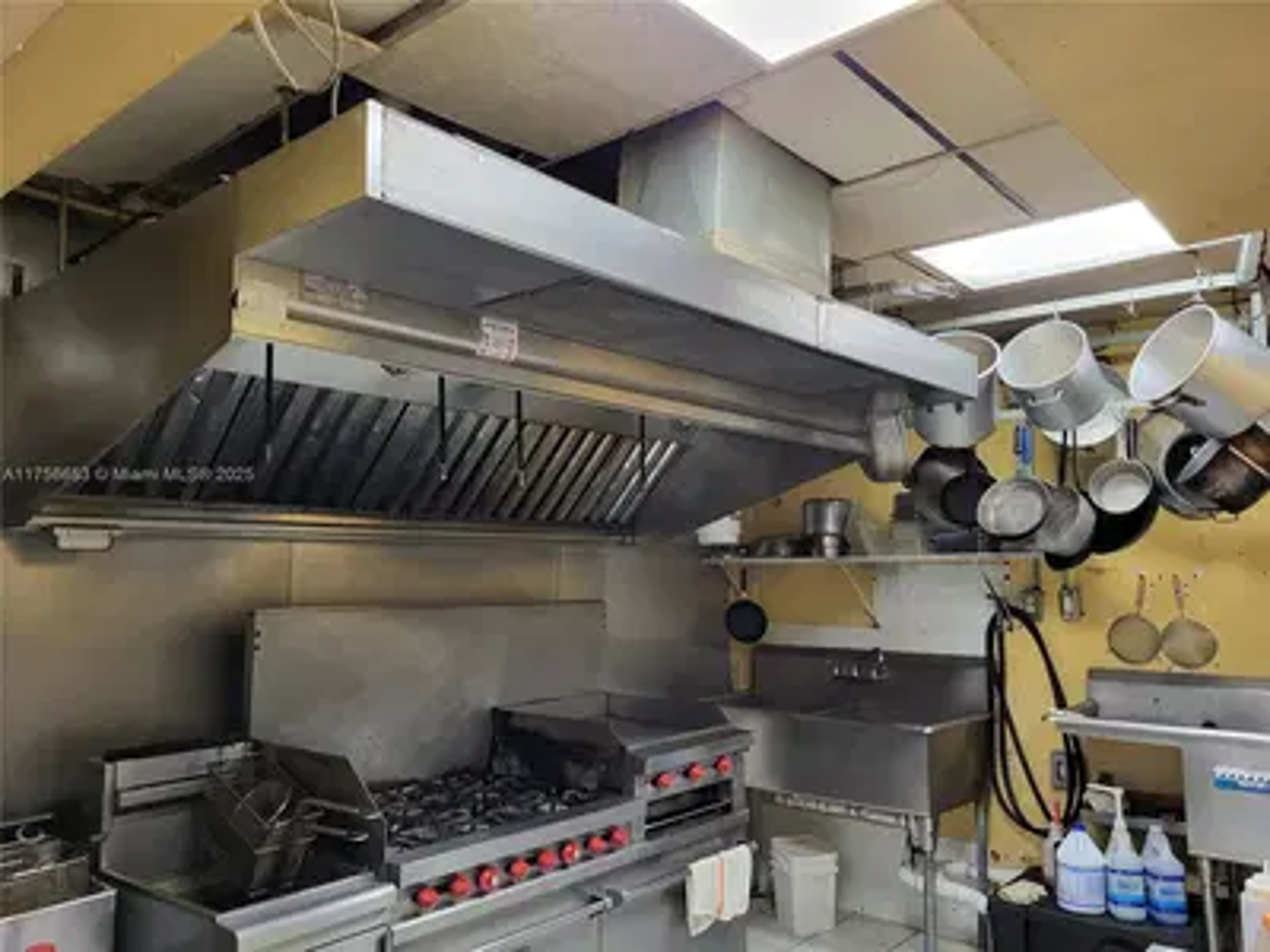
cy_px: 476
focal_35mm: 26
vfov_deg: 53.1
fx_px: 954
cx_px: 635
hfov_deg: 67.3
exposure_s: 1/40
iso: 250
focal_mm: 5.4
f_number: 1.8
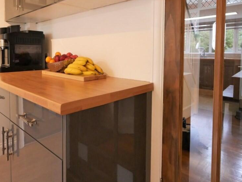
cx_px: 93
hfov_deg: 68.4
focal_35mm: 25
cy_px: 60
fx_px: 175
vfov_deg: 53.8
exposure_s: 1/60
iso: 2500
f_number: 4
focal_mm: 9
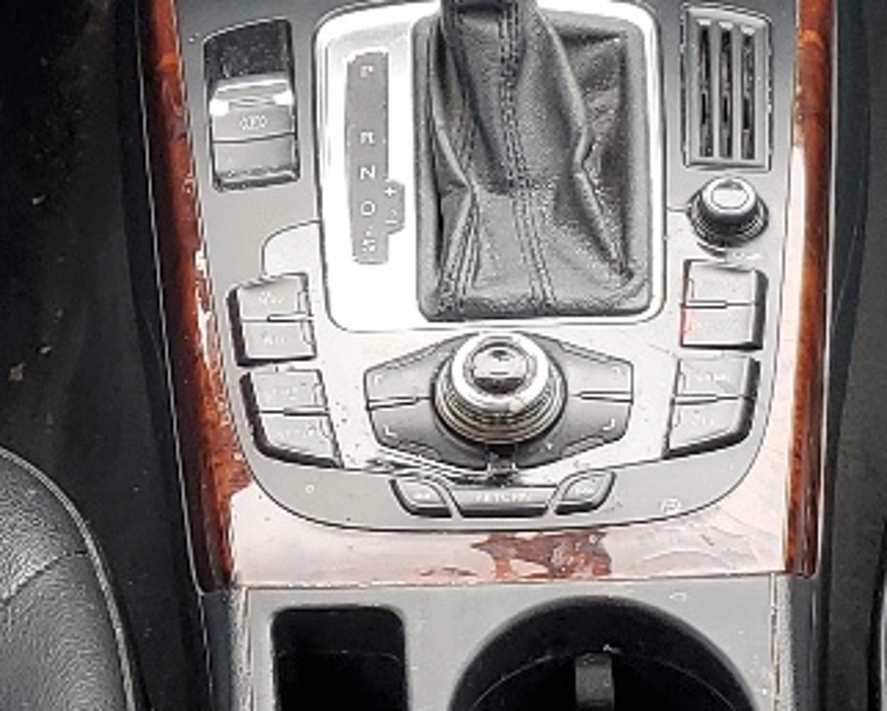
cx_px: 303
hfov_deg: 15.2
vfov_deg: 12.2
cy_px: 209
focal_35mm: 126
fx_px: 3310
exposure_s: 1/154
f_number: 1.5
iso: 50
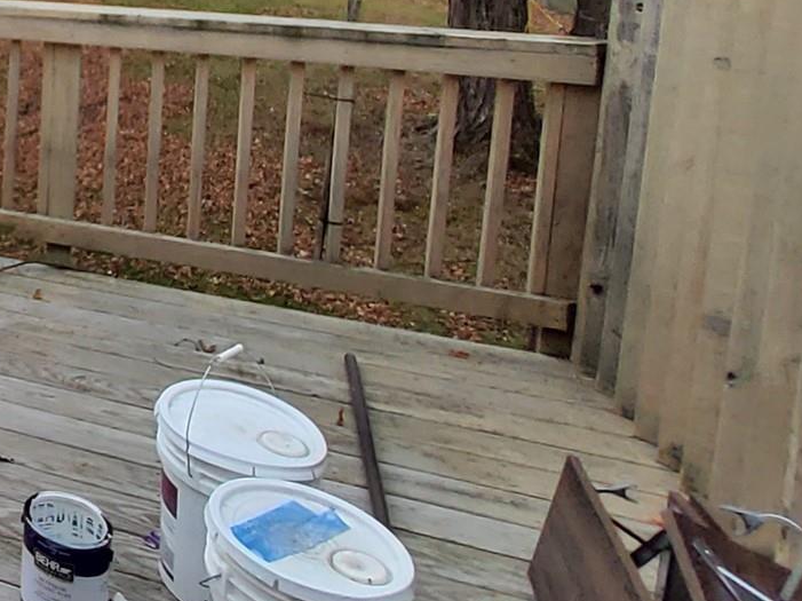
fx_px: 880
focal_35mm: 38
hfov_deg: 31.0
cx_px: -348
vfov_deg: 33.2
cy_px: -50
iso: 50
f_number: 2.2
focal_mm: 1.13
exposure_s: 1/188
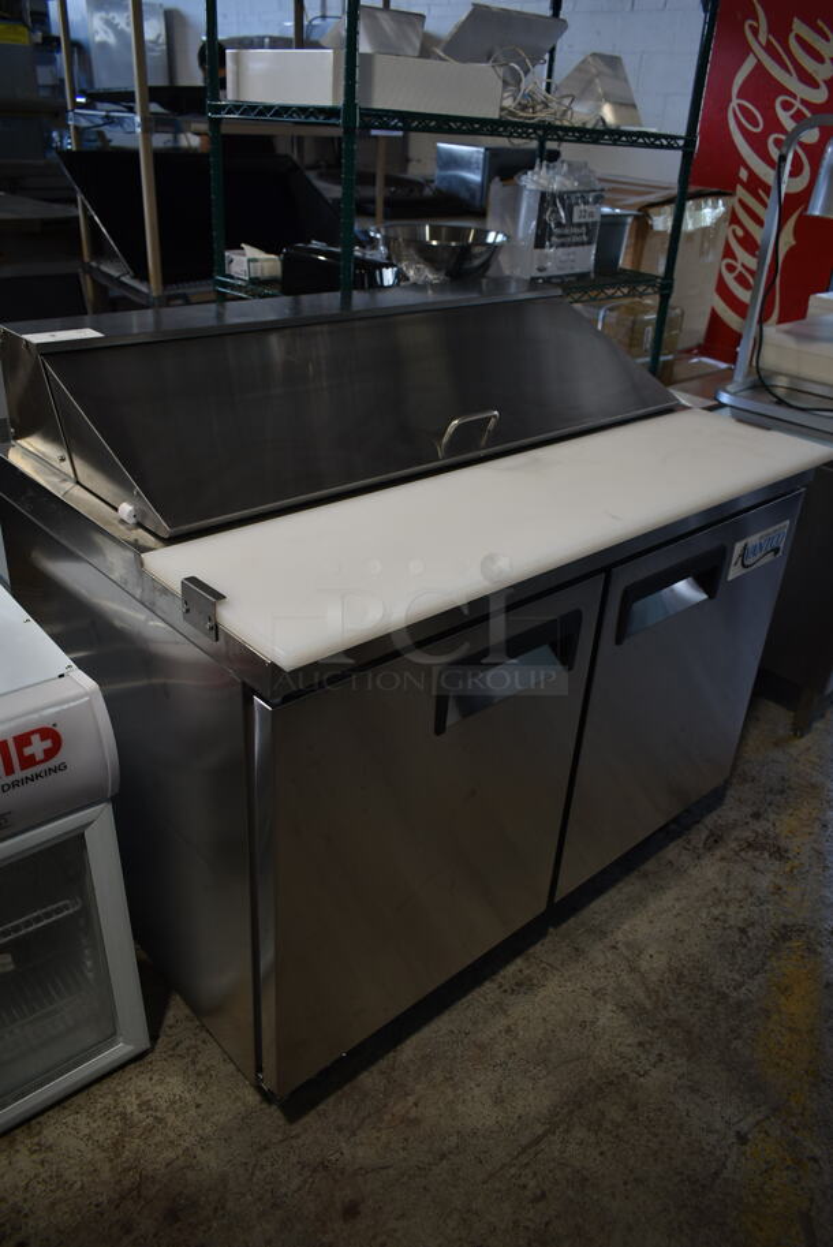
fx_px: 936
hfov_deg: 48.0
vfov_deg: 67.3
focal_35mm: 27
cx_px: 416
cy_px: 624
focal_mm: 18
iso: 180
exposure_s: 1/30
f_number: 3.5
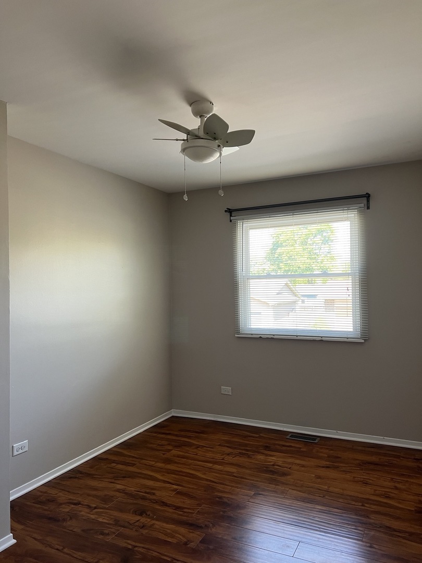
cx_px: 211
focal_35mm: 26
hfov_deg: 53.1
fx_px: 423
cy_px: 282
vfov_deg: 67.3
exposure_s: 1/60
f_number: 1.5
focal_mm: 5.7
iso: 80
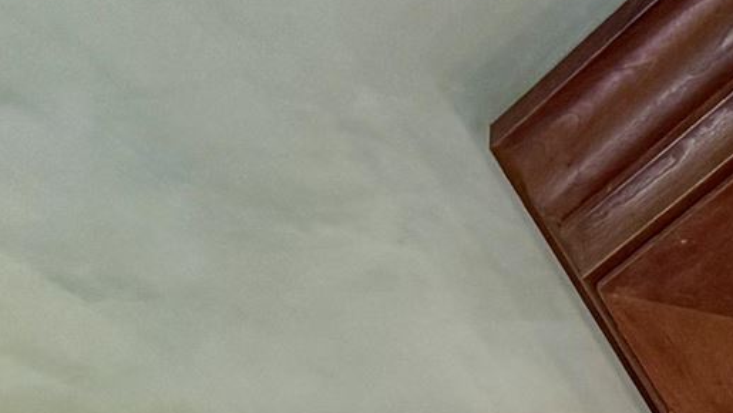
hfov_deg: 11.5
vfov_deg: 6.9
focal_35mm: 156
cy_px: 1277
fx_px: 3033
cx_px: 1729
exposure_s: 1/120
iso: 320
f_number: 1.78
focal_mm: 6.76
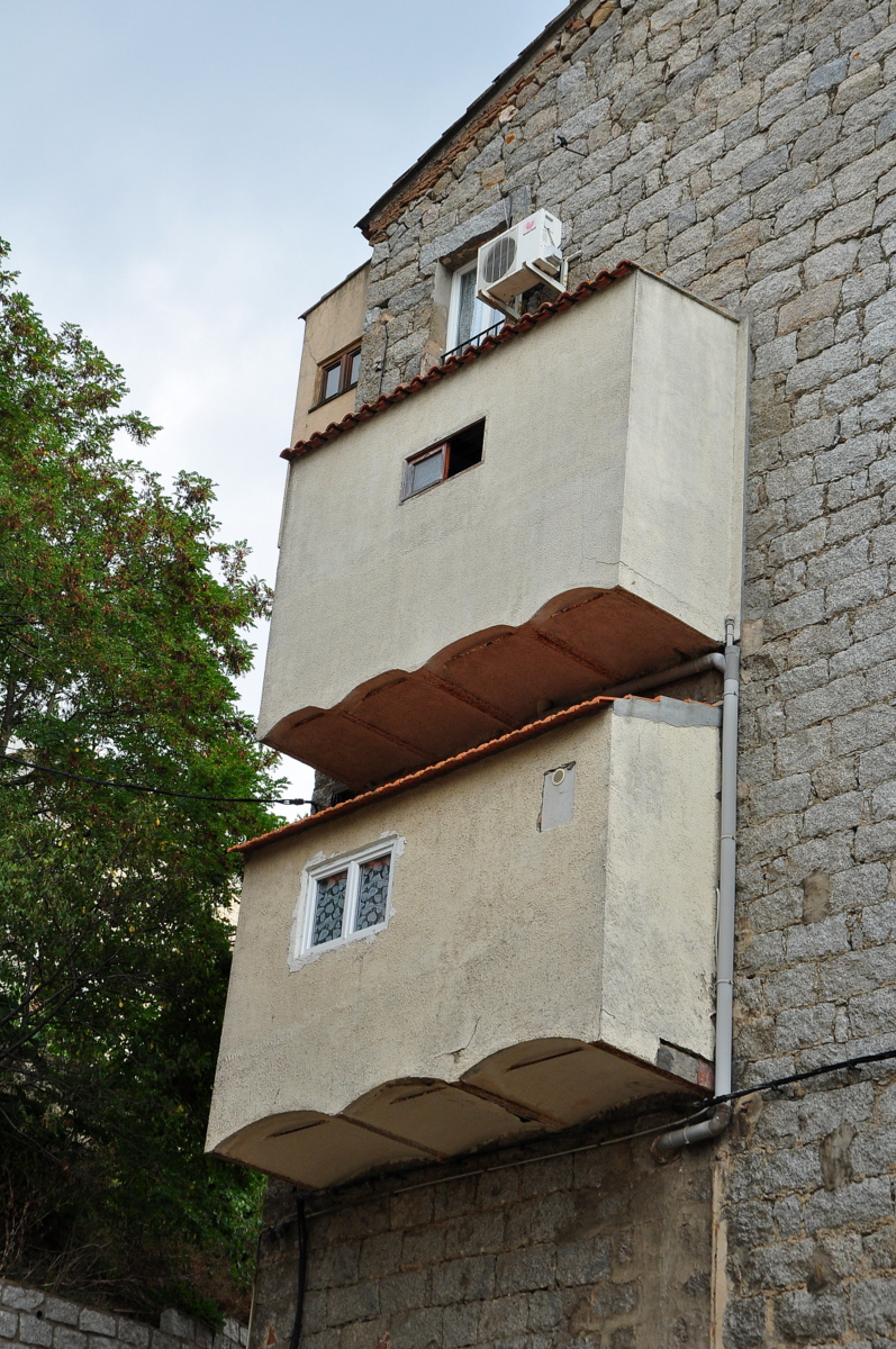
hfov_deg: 21.5
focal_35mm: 63
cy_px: 674
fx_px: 2358
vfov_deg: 31.9
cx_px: 448
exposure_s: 1/400
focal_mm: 42
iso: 400
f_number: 10
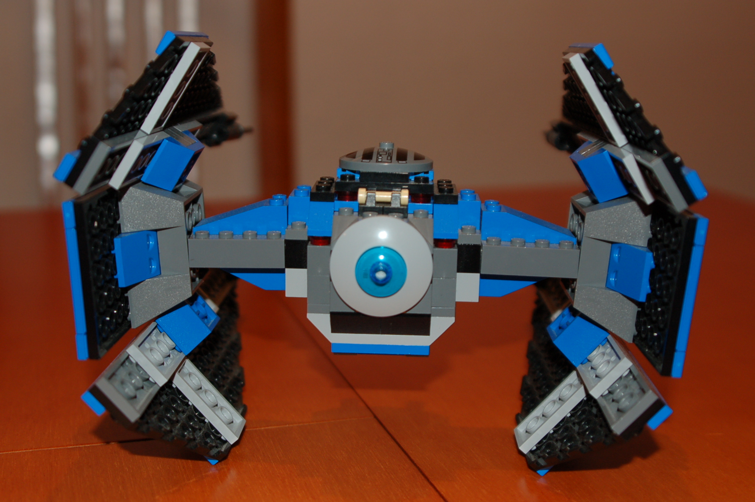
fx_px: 1006
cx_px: 378
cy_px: 251
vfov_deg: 28.0
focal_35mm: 48
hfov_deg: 41.1
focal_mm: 32
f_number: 3.8
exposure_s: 1/60
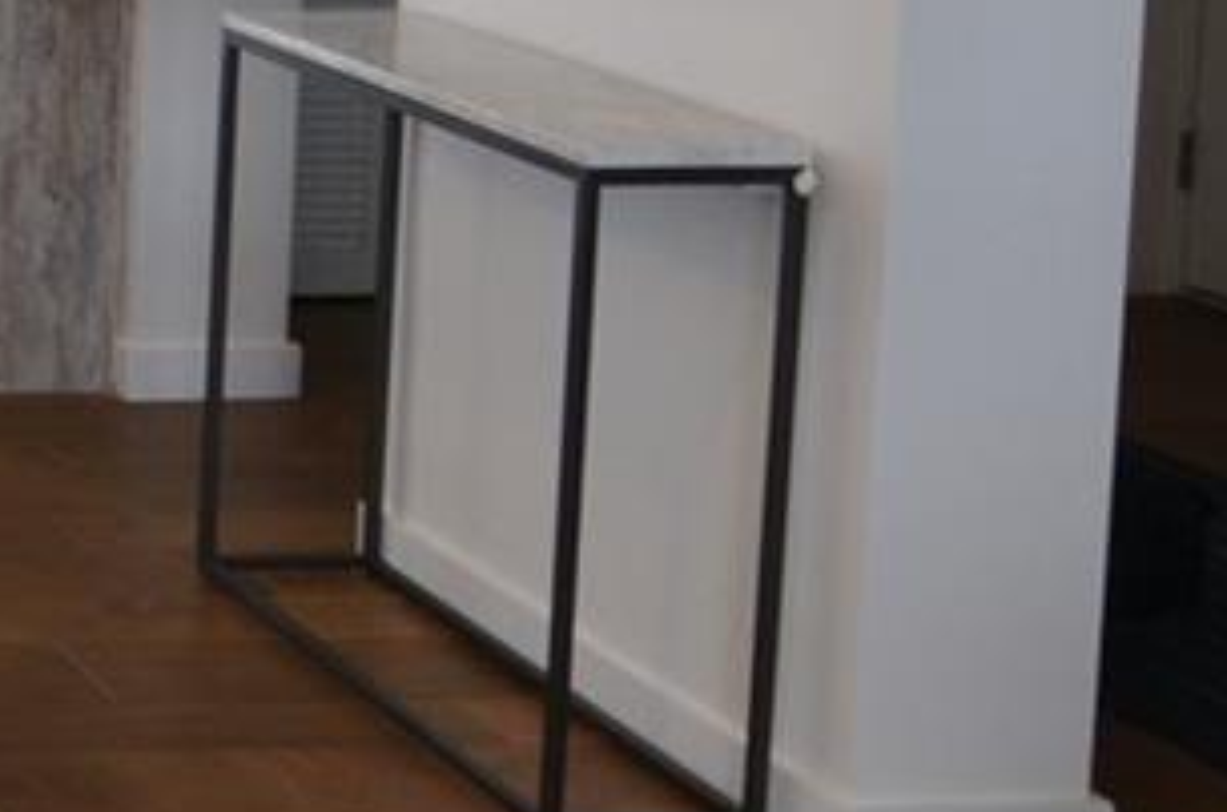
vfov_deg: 15.2
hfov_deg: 17.3
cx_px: -1203
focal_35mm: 87
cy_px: -159
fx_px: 2946
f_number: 4.5
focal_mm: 11
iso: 400
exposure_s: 1/80
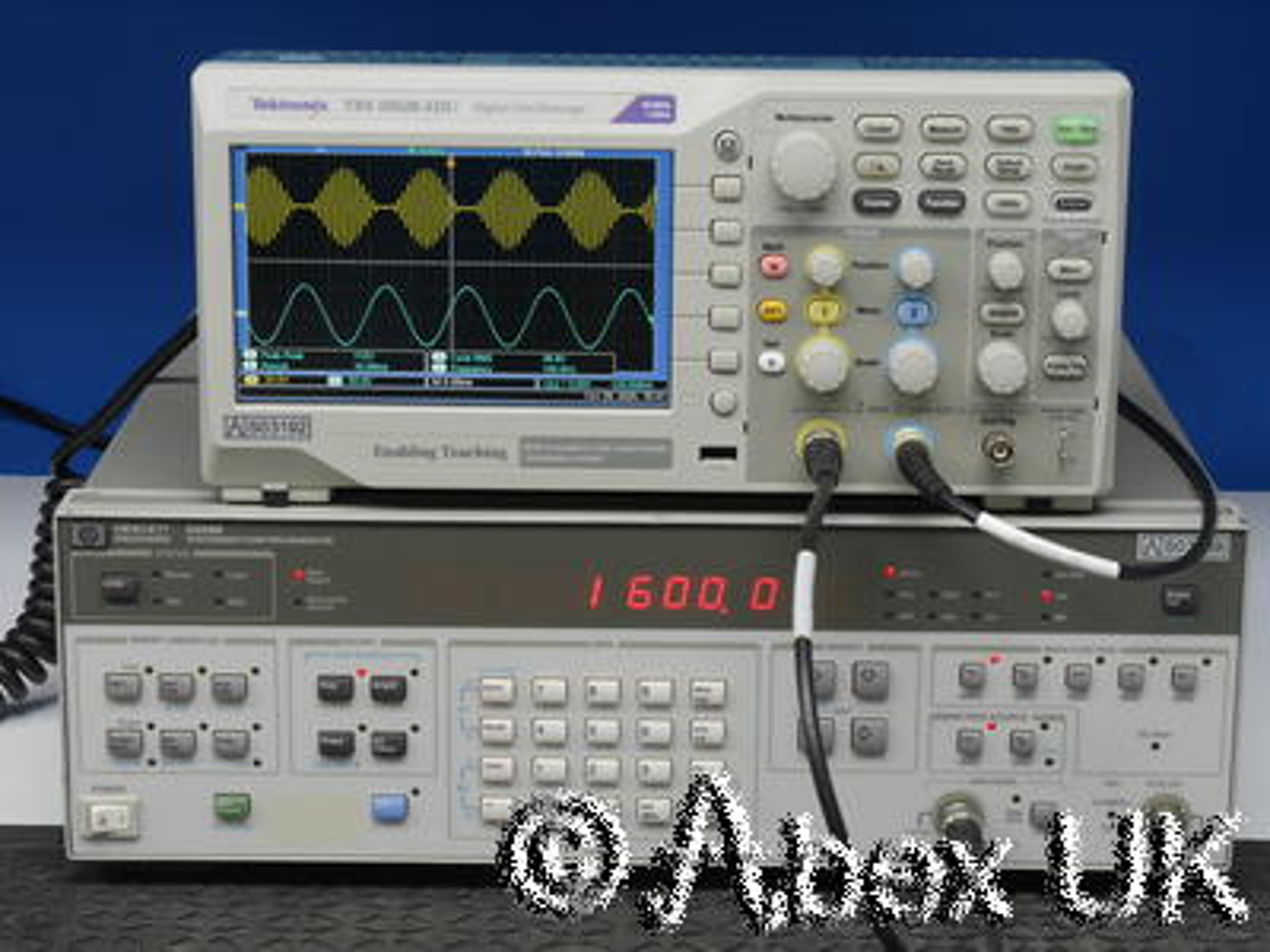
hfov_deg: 21.3
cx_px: 635
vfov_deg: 16.1
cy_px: 476
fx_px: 3375
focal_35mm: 92
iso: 400
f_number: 11
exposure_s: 1/10
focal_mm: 46
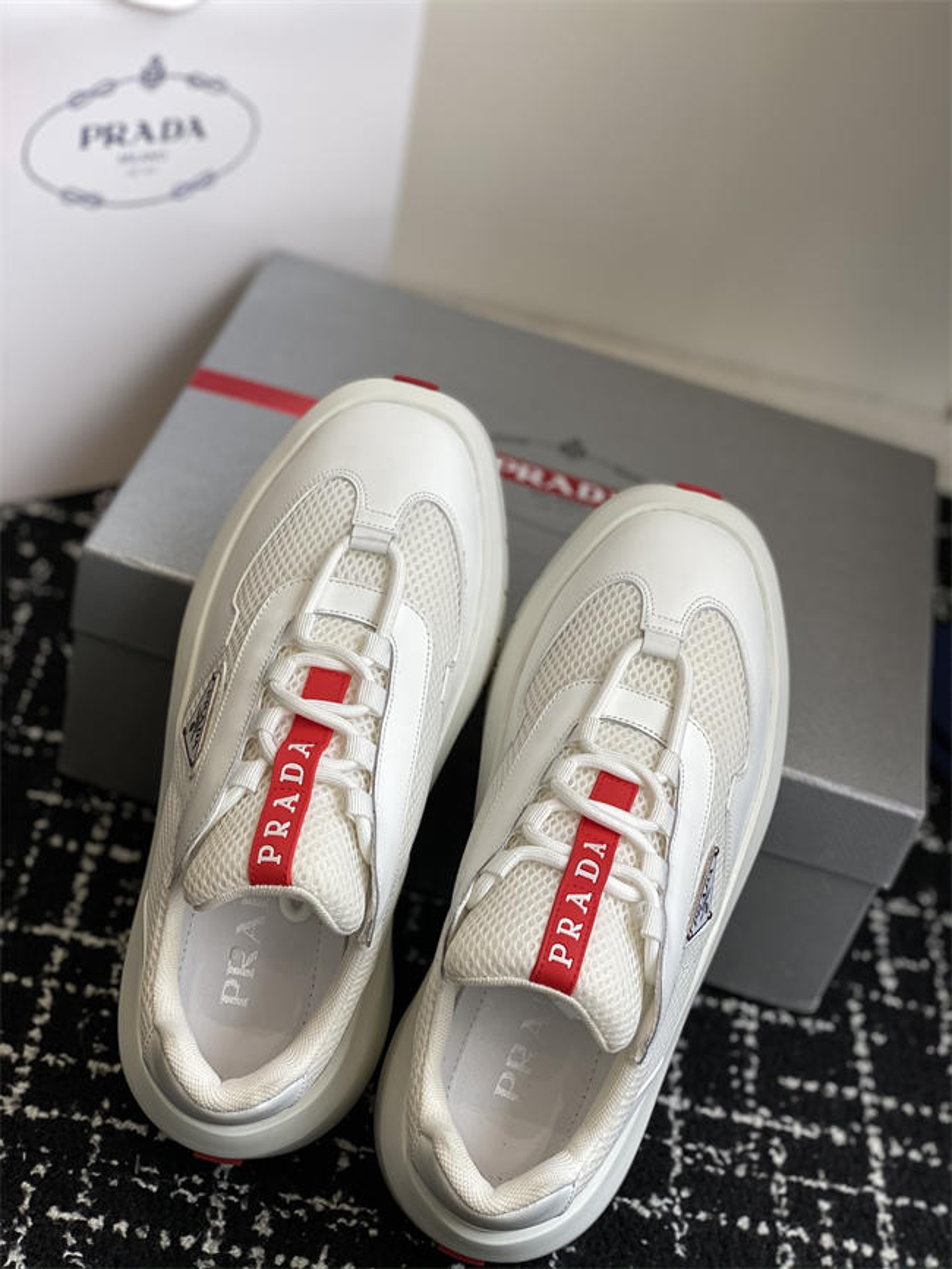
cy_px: 634
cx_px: 476
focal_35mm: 52
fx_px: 1906
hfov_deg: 28.0
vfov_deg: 36.8
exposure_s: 1/224
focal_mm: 6
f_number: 2
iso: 20
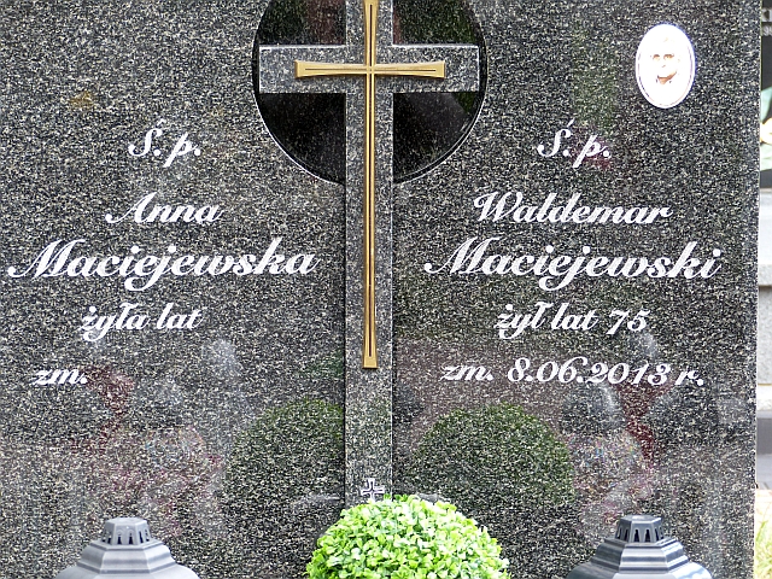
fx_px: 3011
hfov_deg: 14.6
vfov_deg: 11.0
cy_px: 290
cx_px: 386
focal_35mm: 135
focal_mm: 24.3
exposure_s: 1/80
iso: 100
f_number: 2.8
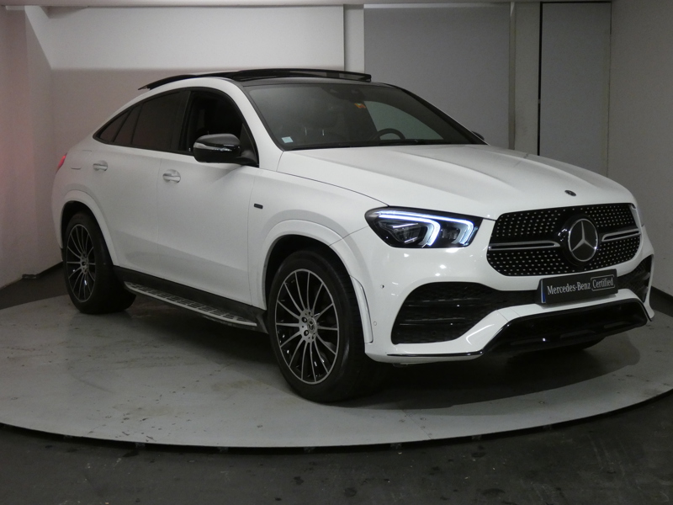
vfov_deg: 30.3
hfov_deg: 39.7
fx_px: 933
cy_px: 252
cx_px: 336
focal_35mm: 48
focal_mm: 8.6
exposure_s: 1/80
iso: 500
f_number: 3.8
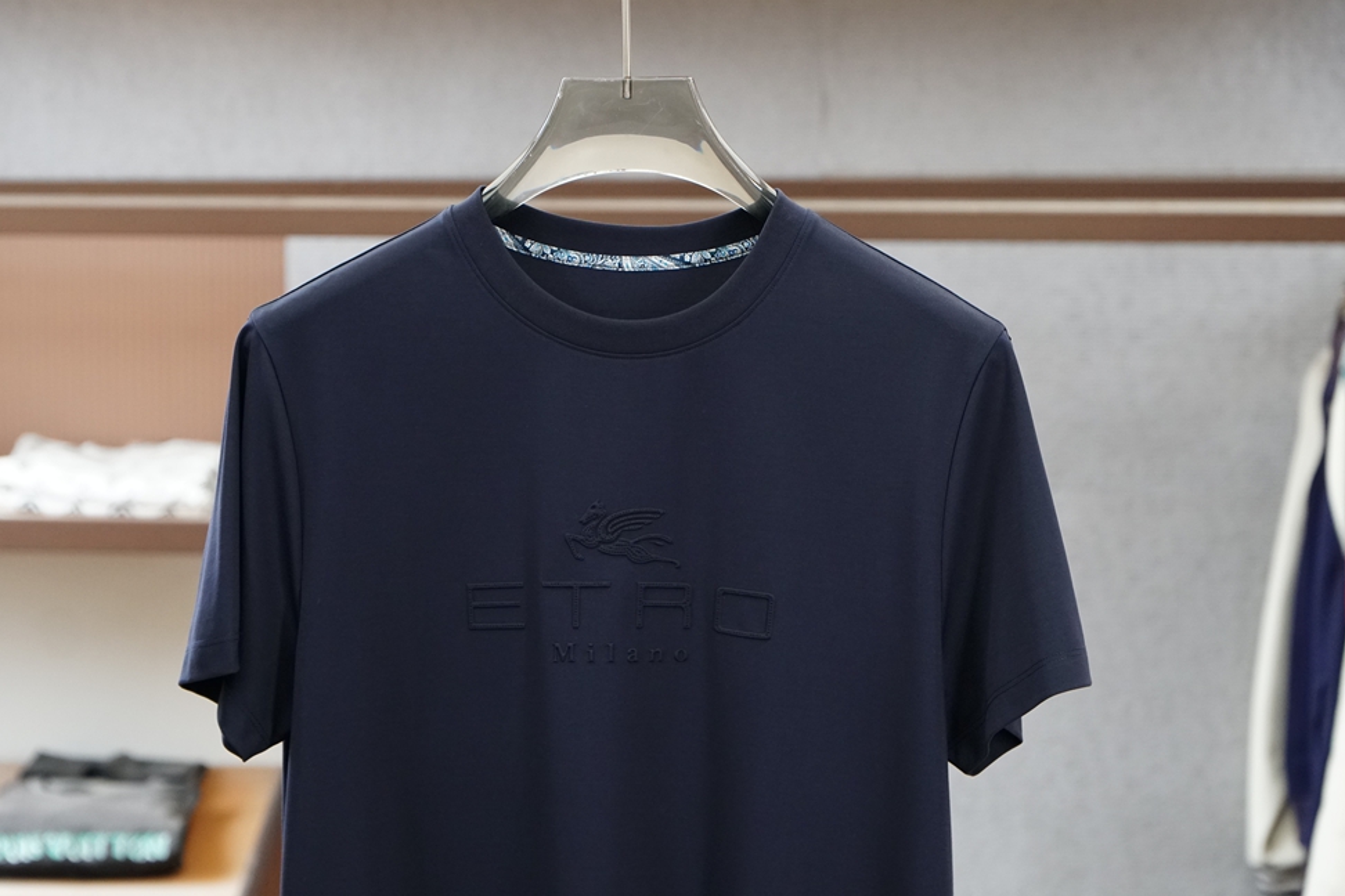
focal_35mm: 90
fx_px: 3362
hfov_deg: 22.6
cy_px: 470
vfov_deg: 15.2
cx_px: 634
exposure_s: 1/100
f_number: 4
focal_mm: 54
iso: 1600
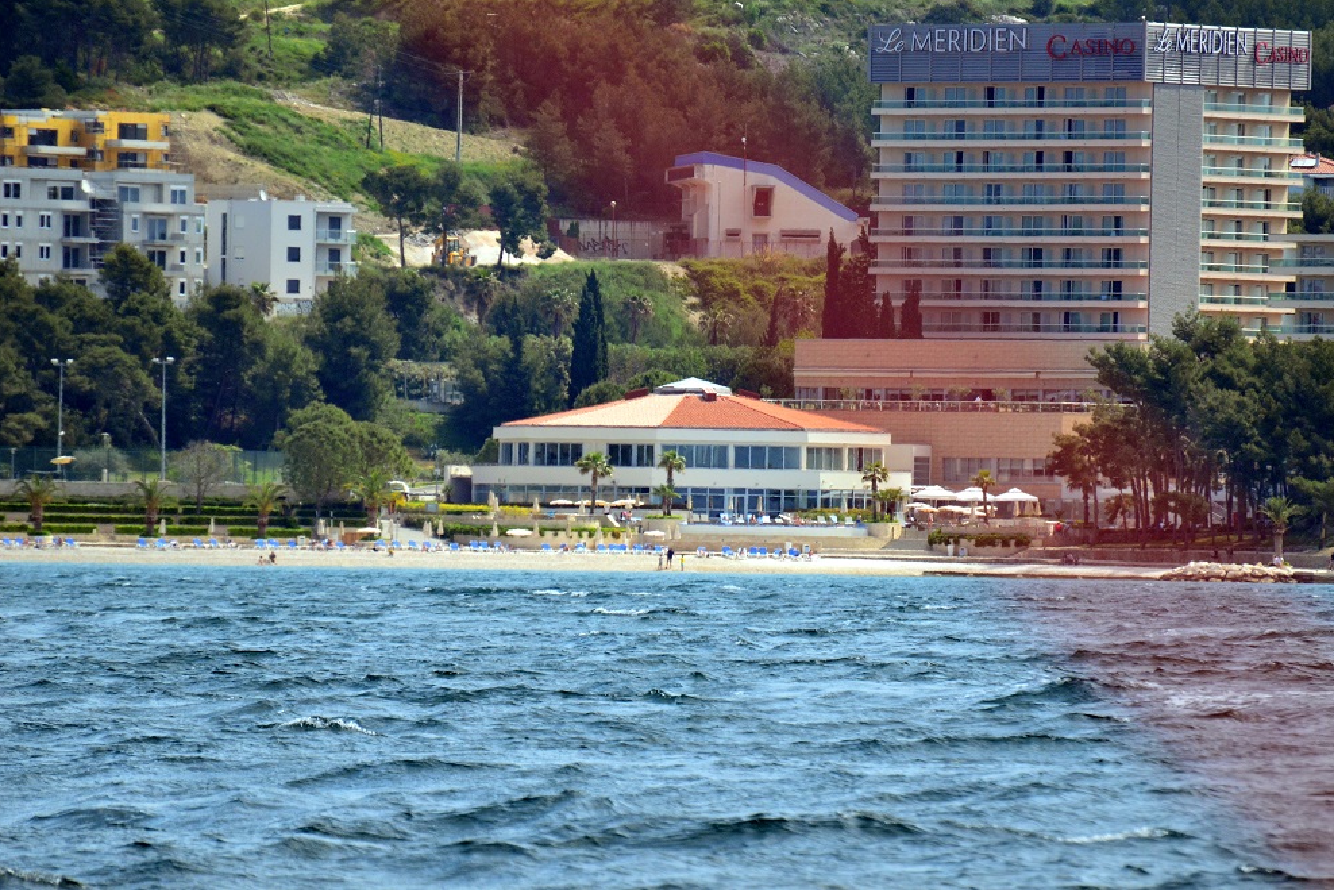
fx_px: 16825
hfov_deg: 4.5
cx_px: 670
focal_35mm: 454
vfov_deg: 3.0
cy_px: 445
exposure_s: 1/2500
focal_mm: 300
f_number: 5.6
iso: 800
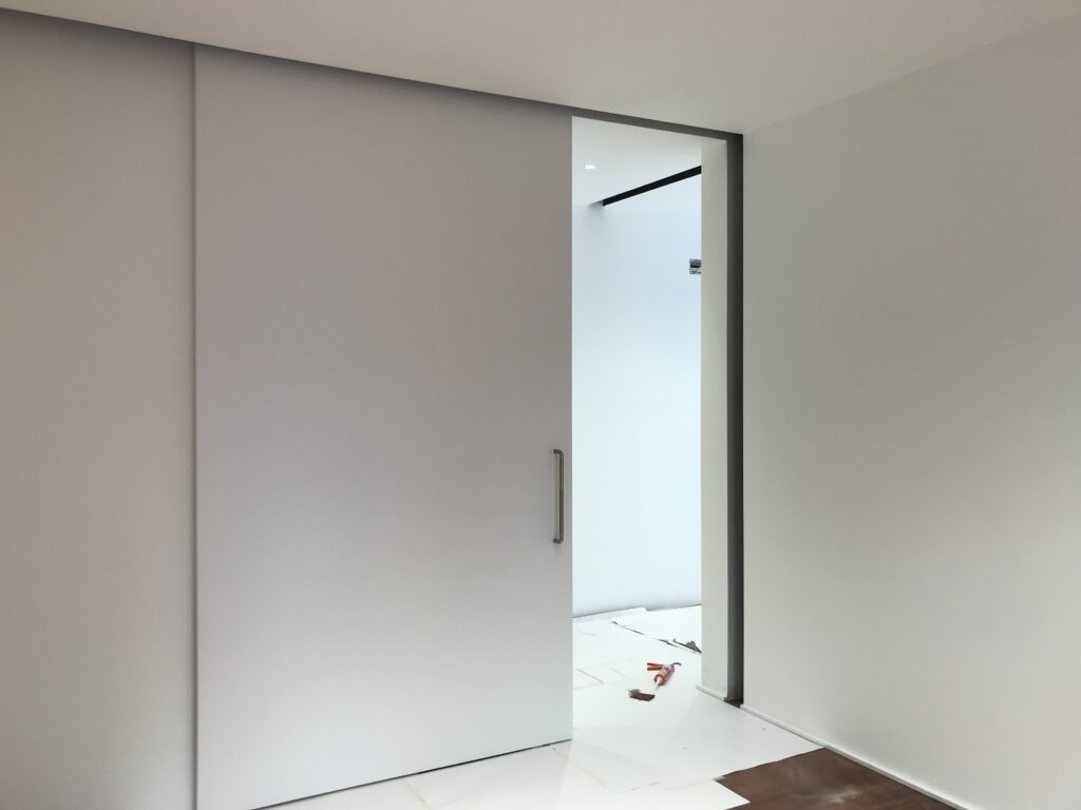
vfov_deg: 49.7
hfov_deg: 63.4
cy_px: 405
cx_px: 540
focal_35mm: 28
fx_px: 874
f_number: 1.8
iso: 25
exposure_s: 1/50
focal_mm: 3.99
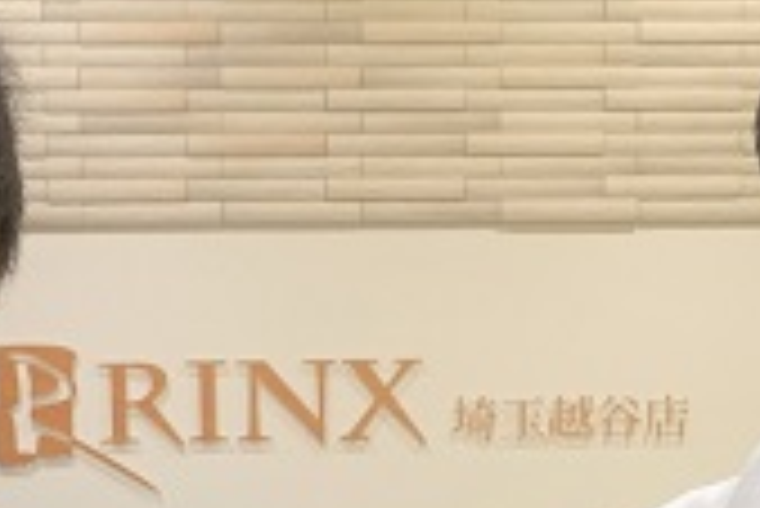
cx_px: 387
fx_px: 1796
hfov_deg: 23.9
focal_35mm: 85
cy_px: 607
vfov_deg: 15.5
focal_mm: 8.8
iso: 125
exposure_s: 1/30
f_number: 2.5
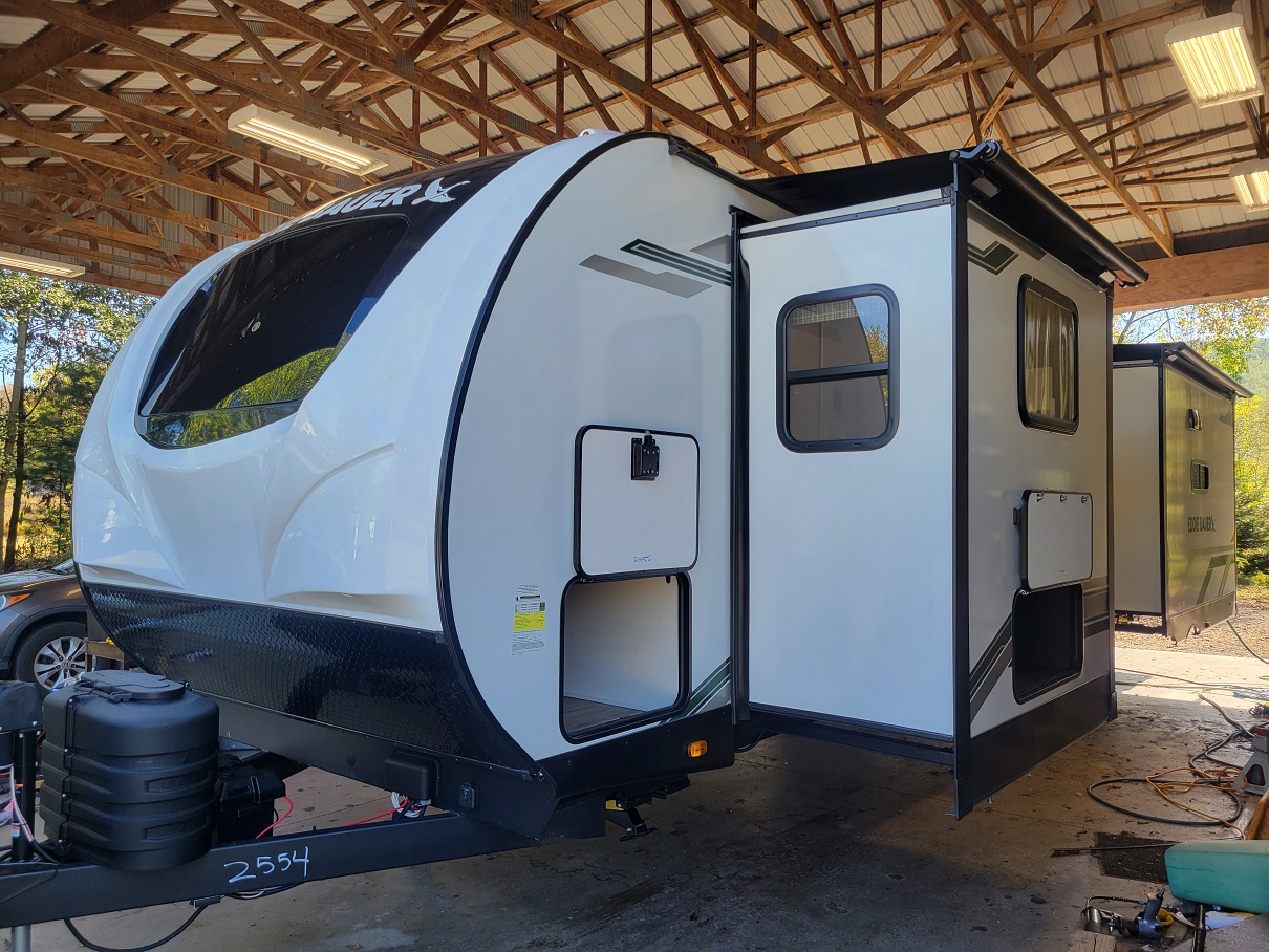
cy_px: 476
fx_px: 953
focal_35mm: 26
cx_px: 634
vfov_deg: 53.1
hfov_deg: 67.3
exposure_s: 1/242
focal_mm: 5.4
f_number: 1.8
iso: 40
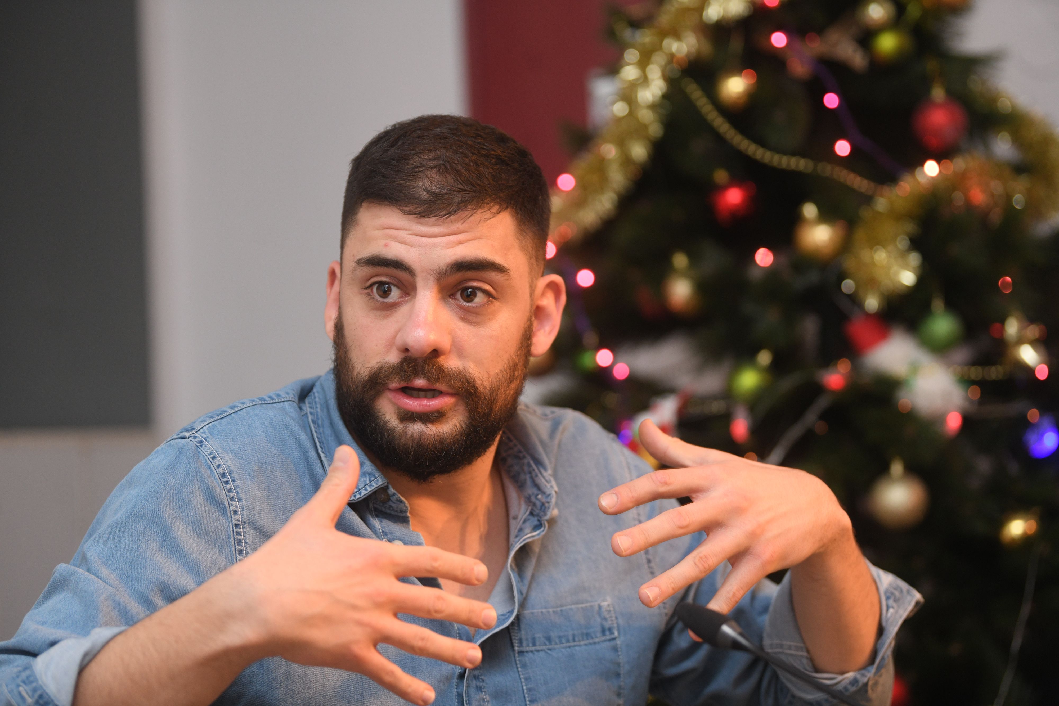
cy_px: 353
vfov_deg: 13.4
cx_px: 530
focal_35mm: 102
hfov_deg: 20.0
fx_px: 3000
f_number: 2.8
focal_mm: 102
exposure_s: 1/250
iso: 1250
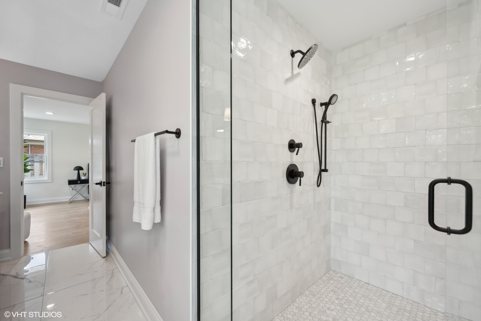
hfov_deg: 100.4
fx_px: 200
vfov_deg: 77.3
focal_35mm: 15
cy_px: 160
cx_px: 240
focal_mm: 15
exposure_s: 1/10
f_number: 9.5
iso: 200
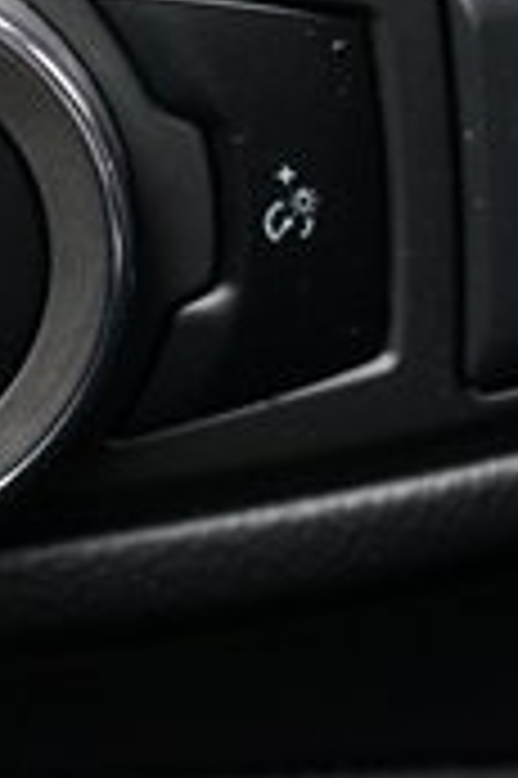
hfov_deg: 8.5
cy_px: 173
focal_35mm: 159
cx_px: -45
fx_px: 3438
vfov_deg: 12.9
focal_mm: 43
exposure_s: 1/60
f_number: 3.5
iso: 2000
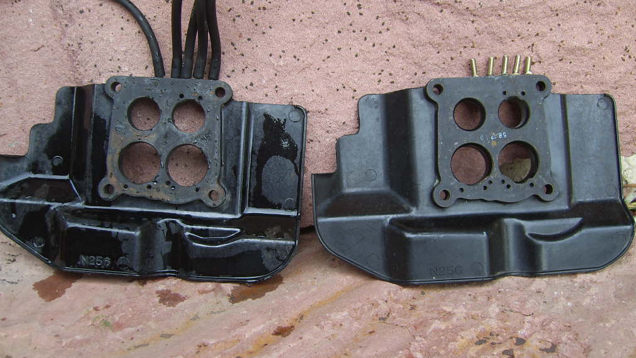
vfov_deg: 28.4
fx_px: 708
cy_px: 176
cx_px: 321
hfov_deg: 48.3
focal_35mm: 42
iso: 50
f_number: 2.8
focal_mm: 7.8
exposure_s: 1/40
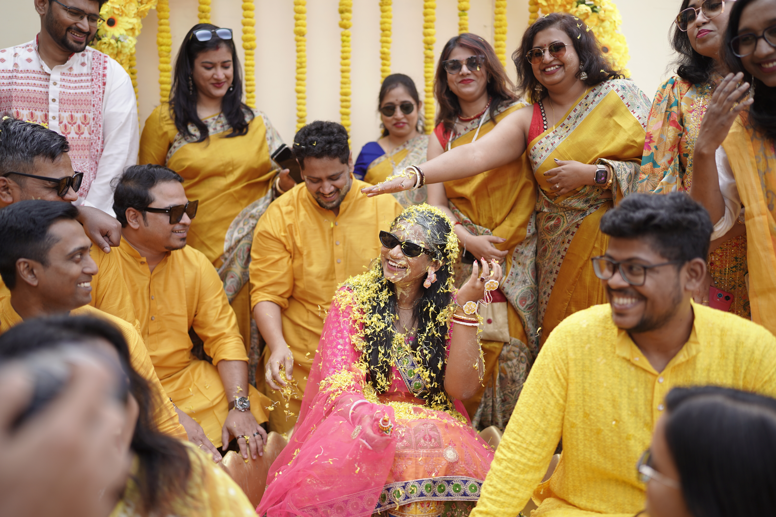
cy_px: 258
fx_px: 754
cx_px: 388
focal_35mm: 35
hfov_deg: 54.4
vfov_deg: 37.9
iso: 125
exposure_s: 1/1250
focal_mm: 35
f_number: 1.4
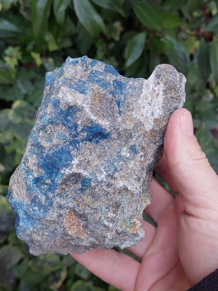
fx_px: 202
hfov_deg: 56.8
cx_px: 109
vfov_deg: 71.6
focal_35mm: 24
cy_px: 146
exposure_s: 1/100
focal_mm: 5.23
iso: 64
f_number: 1.8
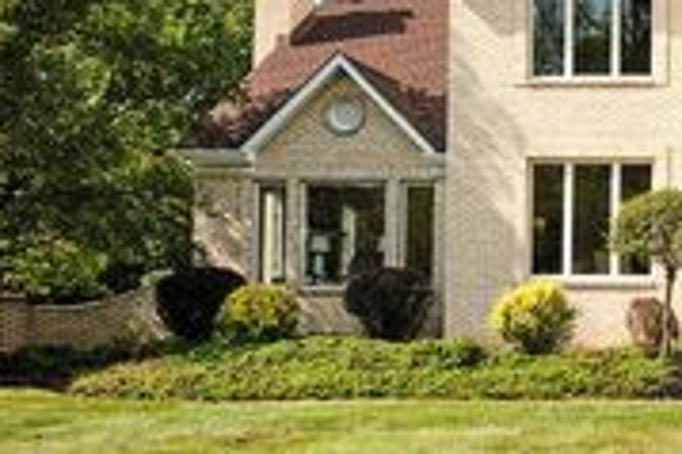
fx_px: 1268
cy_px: 238
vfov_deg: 20.3
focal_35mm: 67
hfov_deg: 26.0
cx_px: 873
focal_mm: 16
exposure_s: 1/300
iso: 125
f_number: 5.6
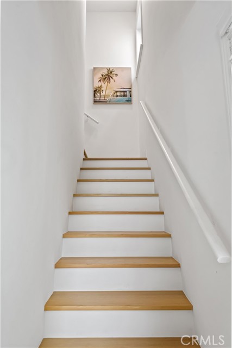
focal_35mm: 25
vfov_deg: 71.5
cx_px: 116
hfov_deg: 51.3
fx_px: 242
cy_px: 174
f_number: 9
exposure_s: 1/25
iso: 800
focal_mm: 25
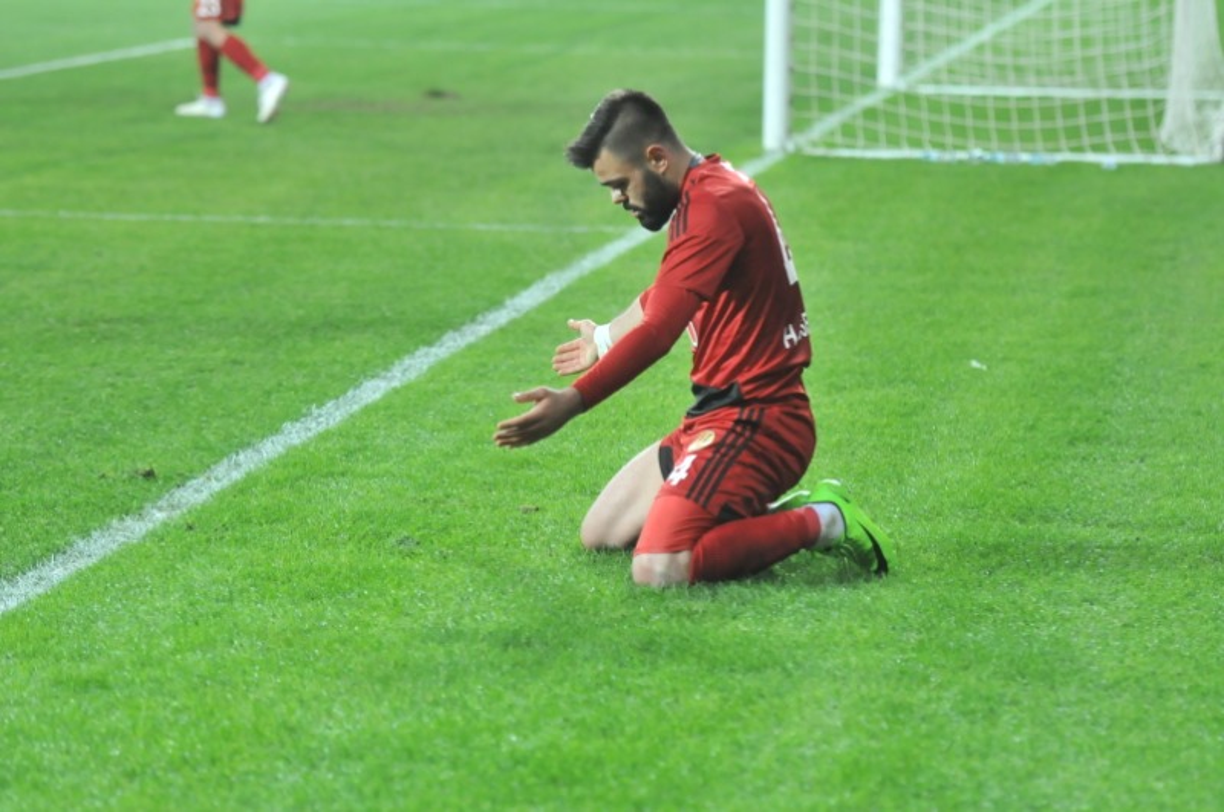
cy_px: 406
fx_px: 5347
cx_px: 612
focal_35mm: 158
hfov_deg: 13.1
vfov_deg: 8.7
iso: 1000
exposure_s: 1/500
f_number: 2.8
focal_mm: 105
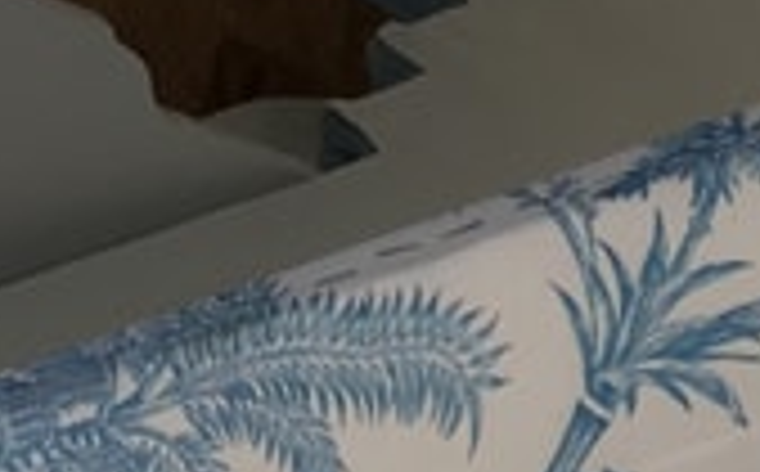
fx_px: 5025
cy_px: -1268
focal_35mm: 243
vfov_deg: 4.9
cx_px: -708
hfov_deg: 8.3
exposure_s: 1/120
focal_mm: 4.15
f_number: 2.2
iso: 32
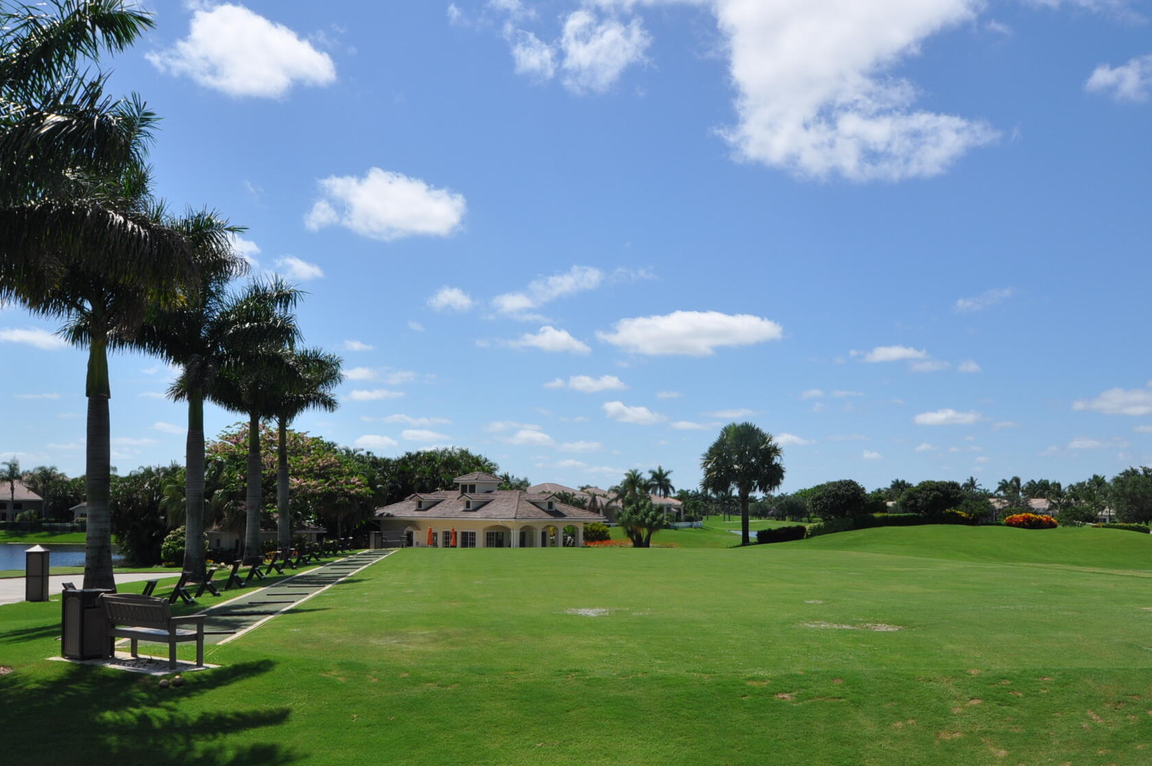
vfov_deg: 40.2
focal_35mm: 33
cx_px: 632
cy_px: 442
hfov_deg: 57.7
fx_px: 1043
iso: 200
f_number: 10
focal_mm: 17
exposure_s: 1/400
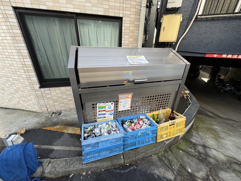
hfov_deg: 102.1
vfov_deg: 85.7
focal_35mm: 14
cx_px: 120
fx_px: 97
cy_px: 90
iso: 40
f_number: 2.2
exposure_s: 1/105
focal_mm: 2.22
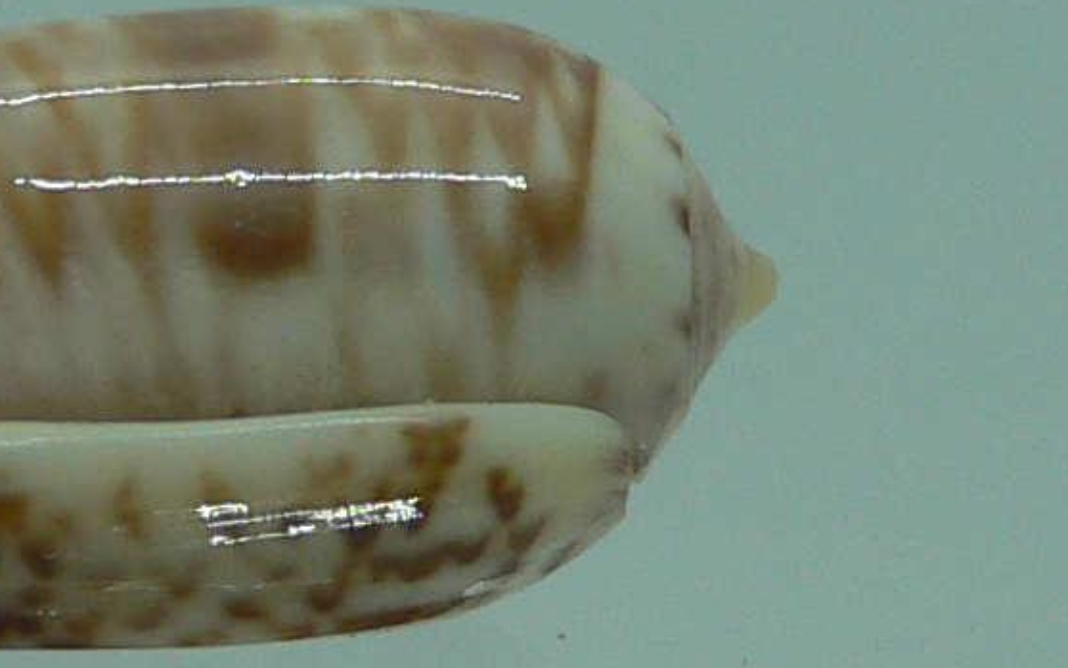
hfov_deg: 15.4
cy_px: 568
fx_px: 3901
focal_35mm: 134
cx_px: 98
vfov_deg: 9.8
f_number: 2.8
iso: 80
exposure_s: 1/80
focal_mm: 4.6
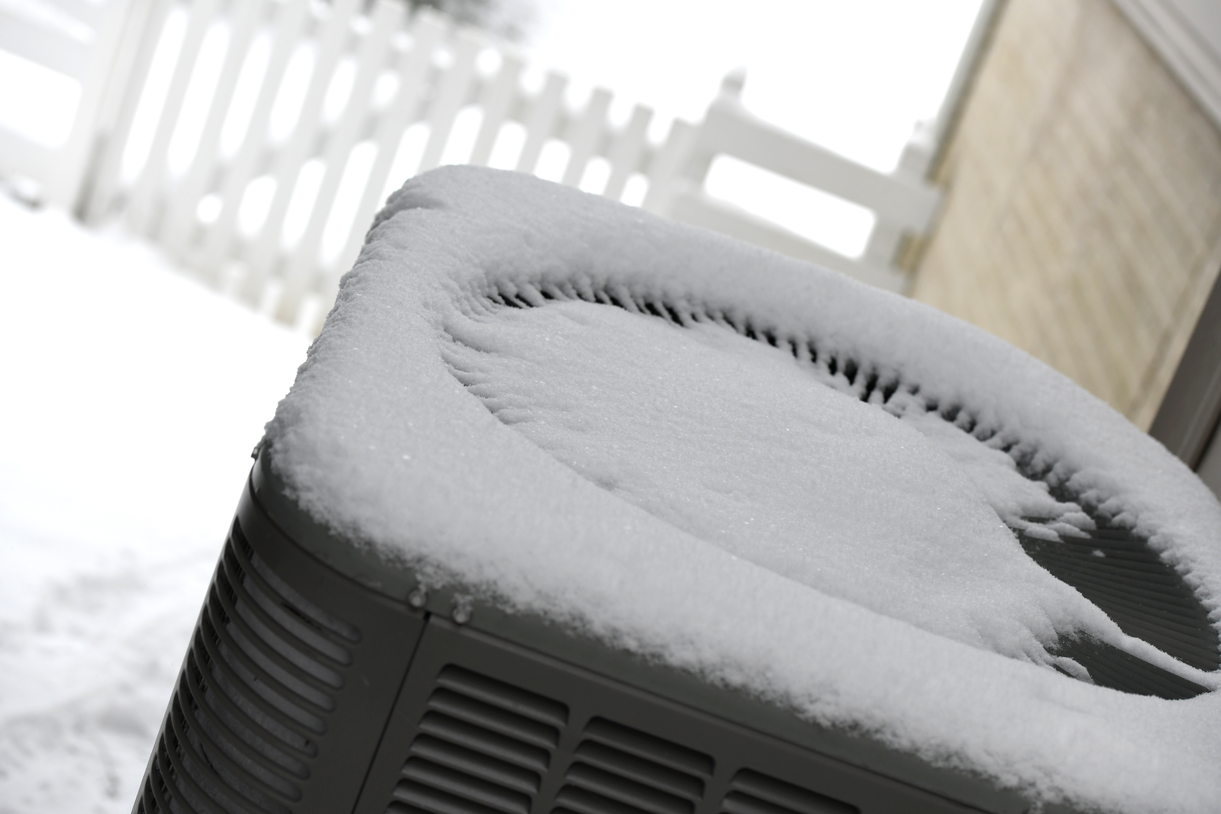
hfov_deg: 28.8
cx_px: 610
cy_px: 407
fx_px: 2374
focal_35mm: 70
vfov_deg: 19.5
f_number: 5.6
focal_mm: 70
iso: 500
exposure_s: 1/320
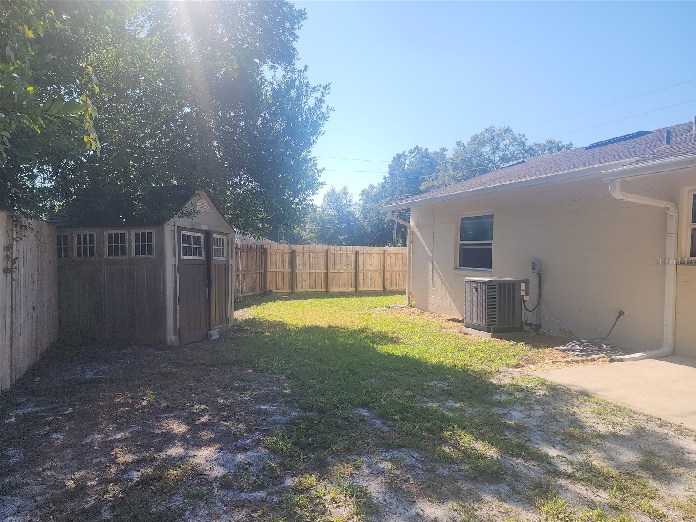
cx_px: 348
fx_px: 462
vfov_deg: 58.9
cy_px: 261
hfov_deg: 73.9
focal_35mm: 23
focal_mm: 6.4
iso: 12
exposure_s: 1/692
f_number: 1.8
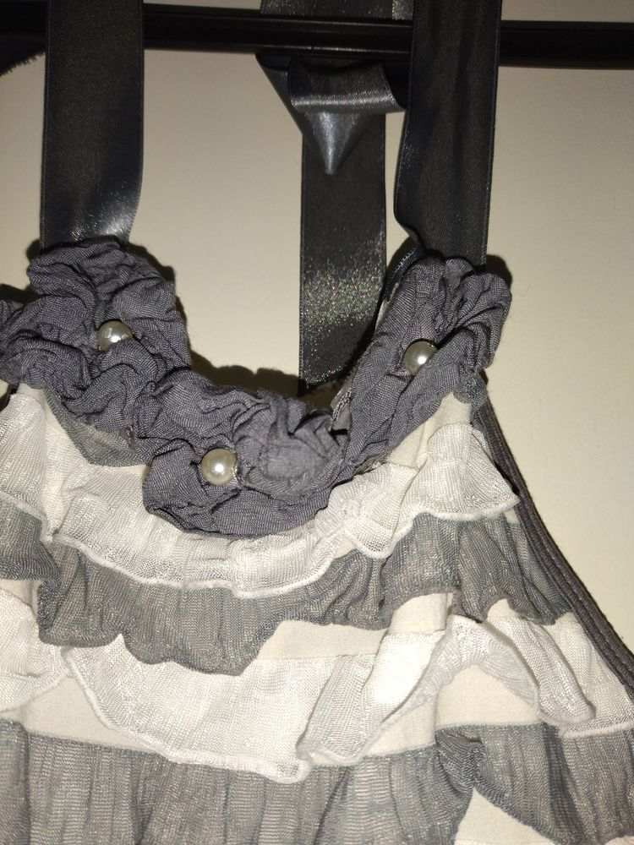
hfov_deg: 51.4
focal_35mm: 27
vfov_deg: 65.3
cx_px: 317
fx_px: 659
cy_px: 422
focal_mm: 4.74
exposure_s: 1/50
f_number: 1.79
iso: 106
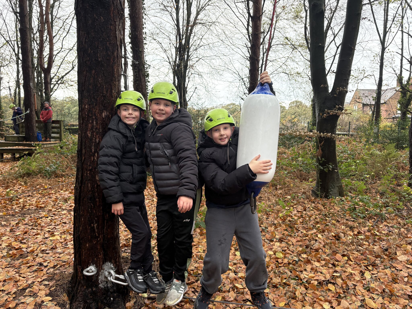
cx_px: 206
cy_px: 154
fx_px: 309
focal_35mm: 26
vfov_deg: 53.1
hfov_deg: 67.3
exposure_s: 1/220
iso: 125
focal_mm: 5.96
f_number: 1.6
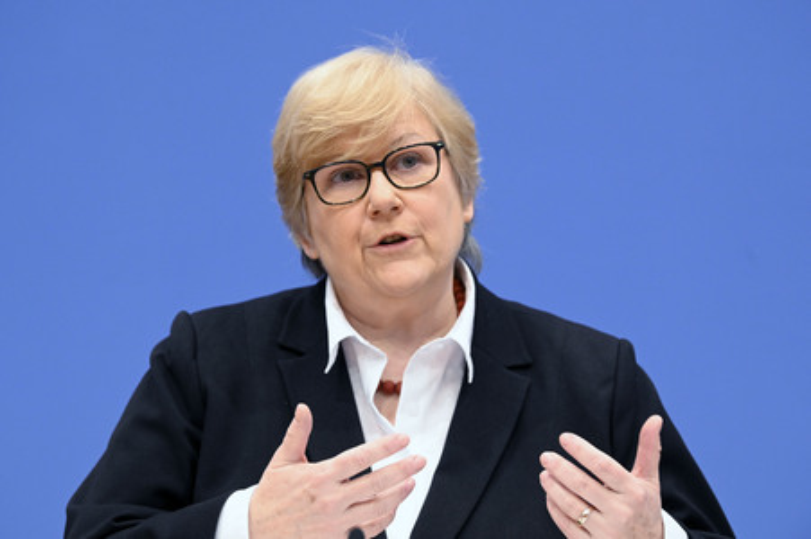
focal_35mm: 130
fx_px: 2926
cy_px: 270
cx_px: 406
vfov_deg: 10.5
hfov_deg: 15.8
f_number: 5
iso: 5000
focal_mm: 130
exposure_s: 1/500
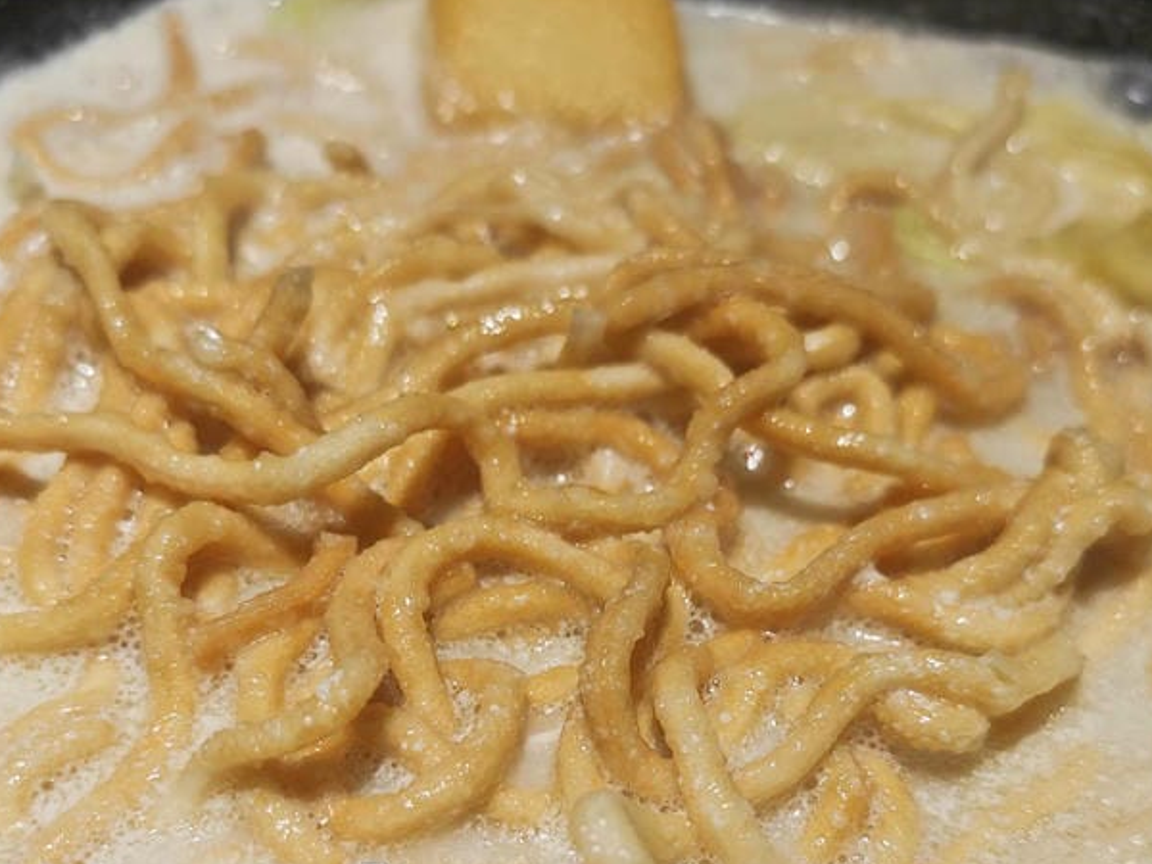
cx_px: 576
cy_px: 601
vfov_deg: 31.2
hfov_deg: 41.2
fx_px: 1531
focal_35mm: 46
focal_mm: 8.72
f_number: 2
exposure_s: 1/120
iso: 50
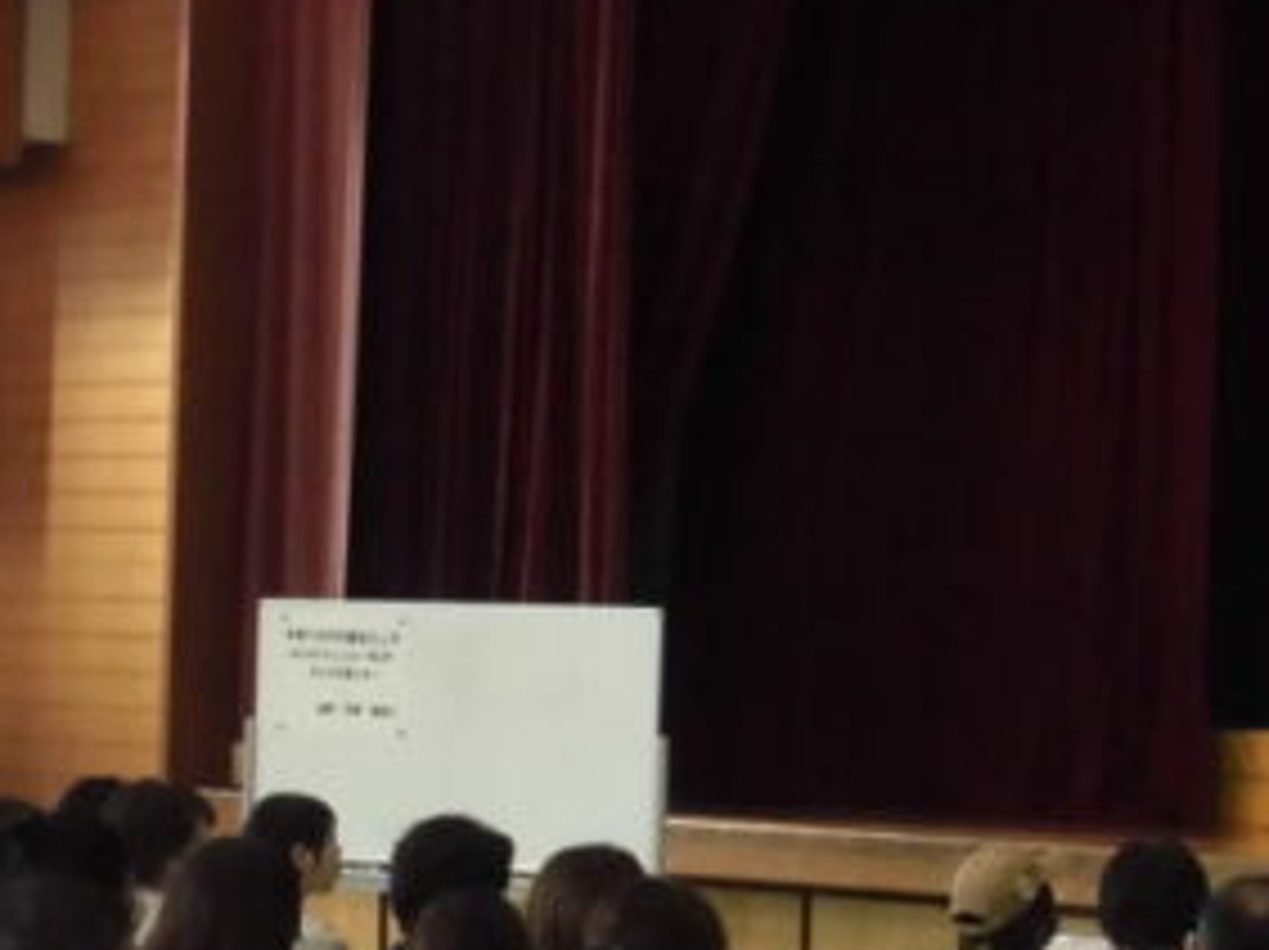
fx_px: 4872
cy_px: 781
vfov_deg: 11.1
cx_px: 1040
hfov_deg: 14.7
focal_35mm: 133
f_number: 5.8
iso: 400
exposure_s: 1/60
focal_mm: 13.5
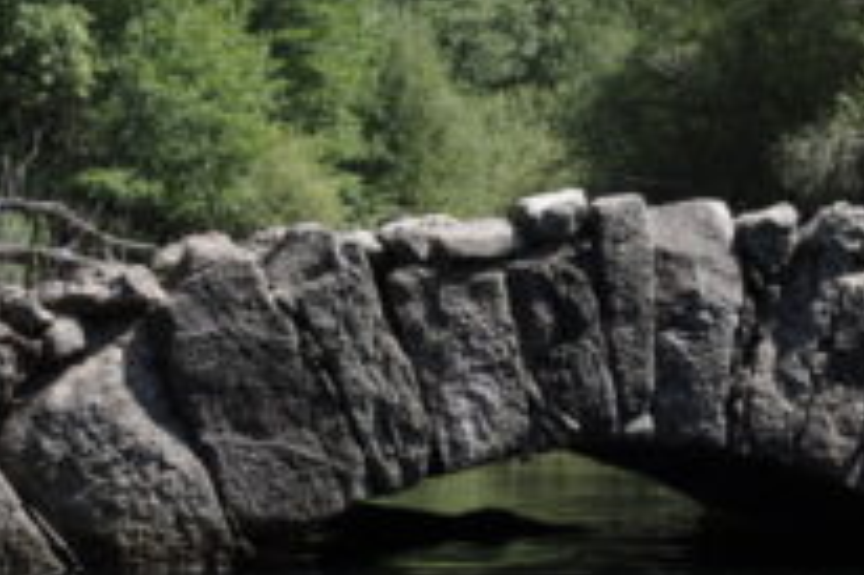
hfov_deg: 15.3
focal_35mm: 134
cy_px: 399
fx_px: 3213
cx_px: 474
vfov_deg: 10.2
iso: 160
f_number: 8
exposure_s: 1/200
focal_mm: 31
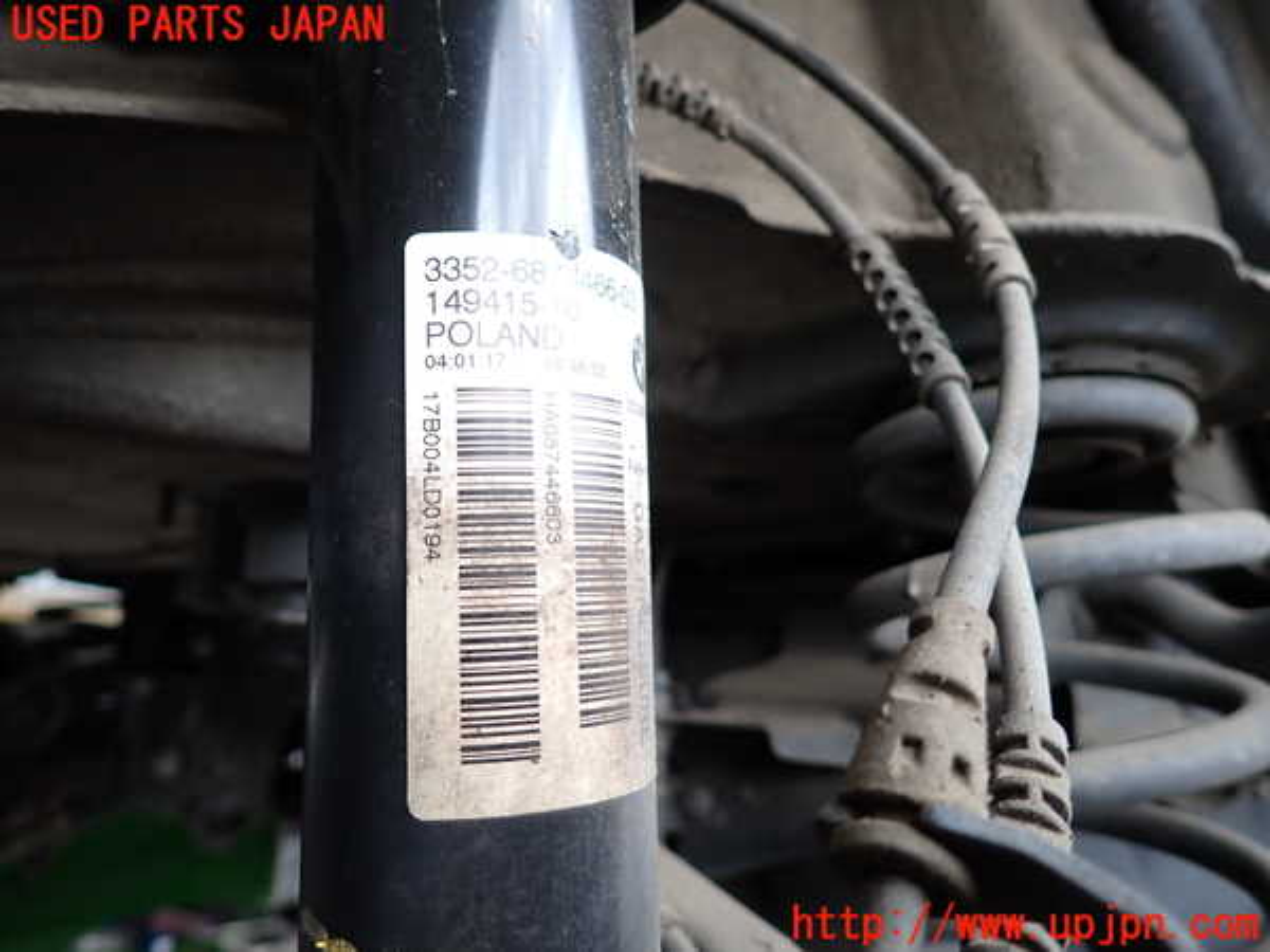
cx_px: 635
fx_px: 917
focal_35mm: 25
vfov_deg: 54.9
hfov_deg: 69.4
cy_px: 476
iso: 100
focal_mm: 4.5
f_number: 2
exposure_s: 1/160
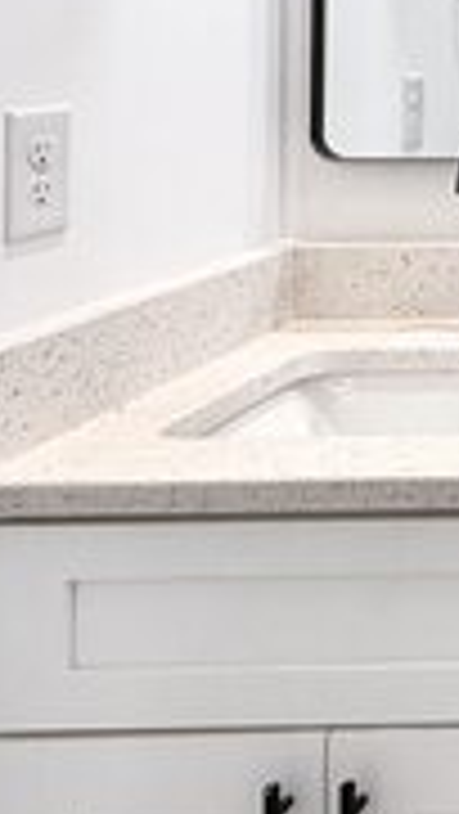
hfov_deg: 16.2
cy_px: 9
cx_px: 963
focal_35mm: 54
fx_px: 1167
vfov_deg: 35.1
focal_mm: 2.22
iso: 160
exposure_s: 1/120
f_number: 2.2
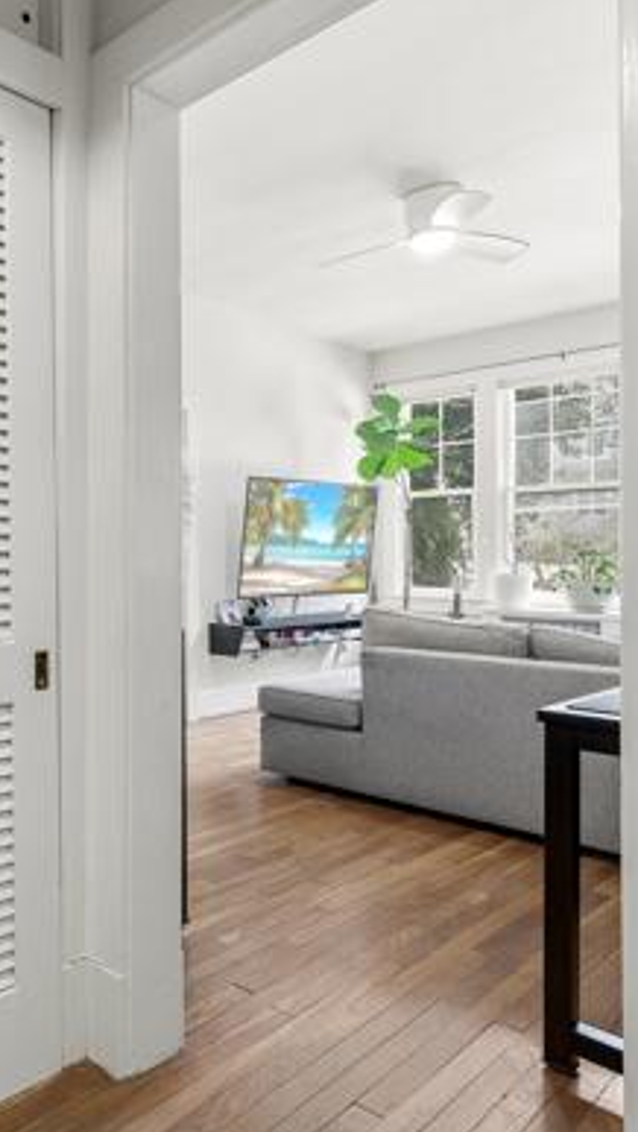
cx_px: -20
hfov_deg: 38.6
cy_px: 576
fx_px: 781
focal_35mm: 26
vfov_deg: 71.9
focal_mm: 16
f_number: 7.1
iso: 320
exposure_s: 1/25
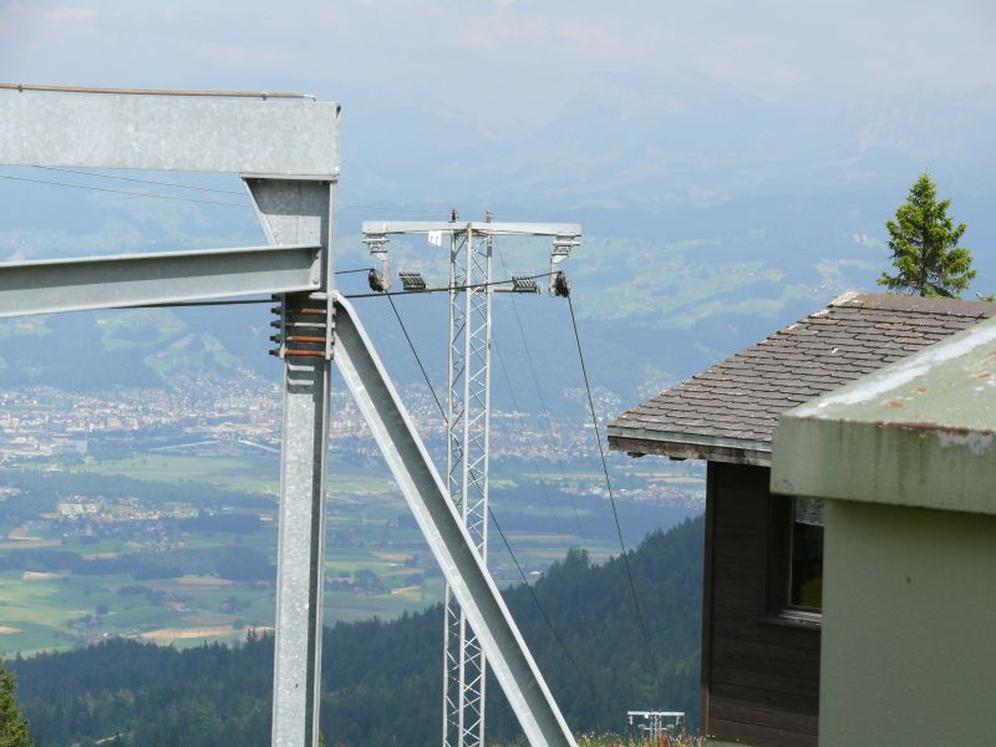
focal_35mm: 147
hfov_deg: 13.4
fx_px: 4230
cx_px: 498
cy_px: 374
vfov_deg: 10.1
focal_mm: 31
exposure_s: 1/400
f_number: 5.6
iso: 100
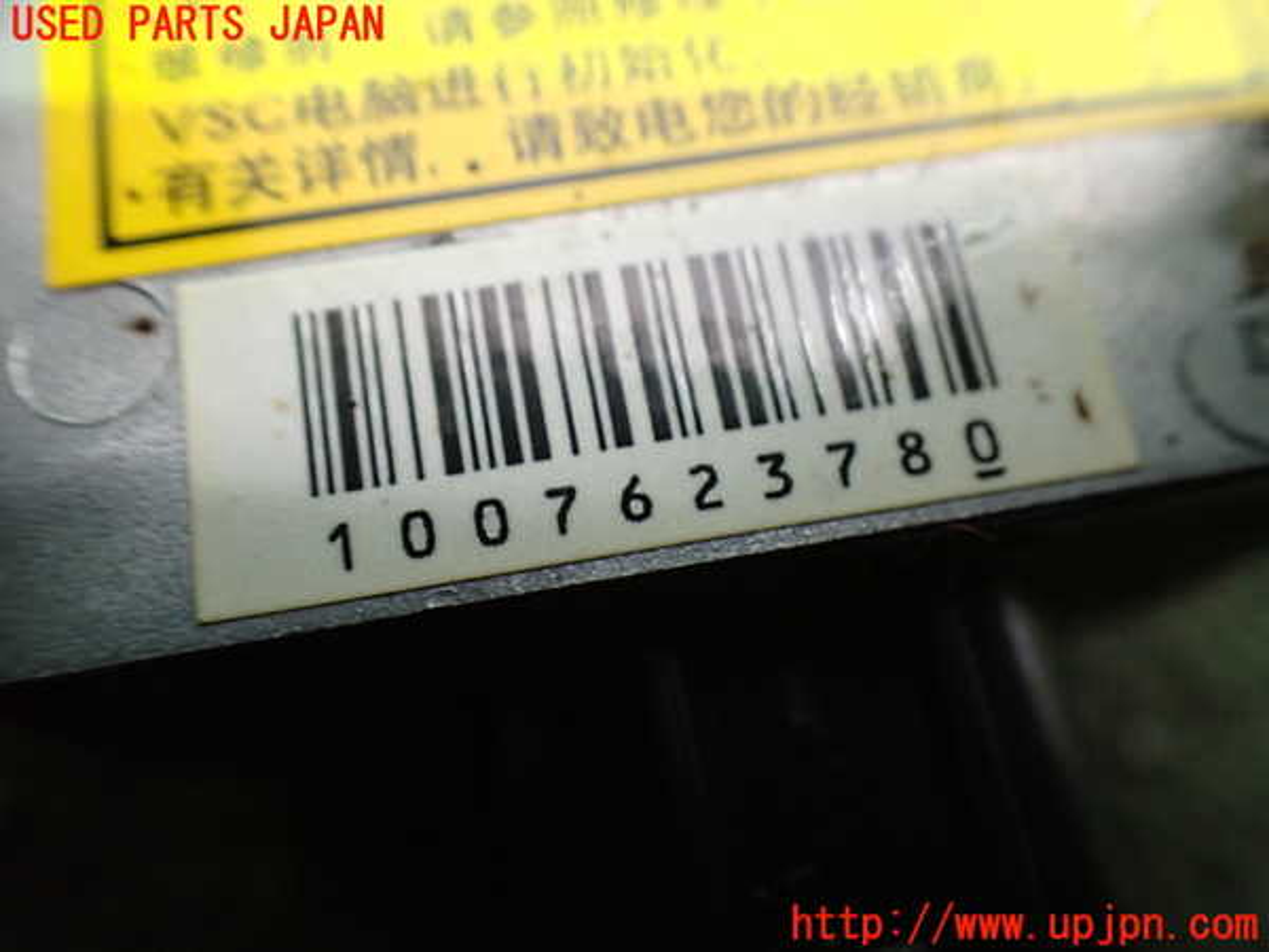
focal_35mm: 30
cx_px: 634
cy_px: 476
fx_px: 1100
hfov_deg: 60.0
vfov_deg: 46.8
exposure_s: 1/40
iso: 800
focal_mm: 5.4
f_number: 2.3
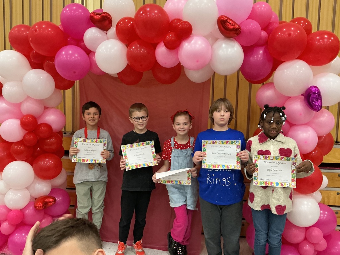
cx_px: 170
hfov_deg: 61.7
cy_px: 128
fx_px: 285
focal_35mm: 29
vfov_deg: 48.2
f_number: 1.8
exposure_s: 1/60
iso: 250
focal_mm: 3
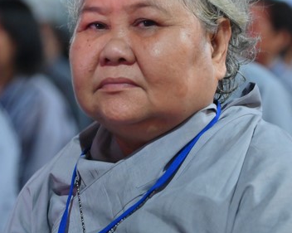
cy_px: 84
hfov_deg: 9.3
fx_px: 1796
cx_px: 137
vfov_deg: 7.4
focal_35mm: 208
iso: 3200
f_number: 4
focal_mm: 120
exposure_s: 1/60
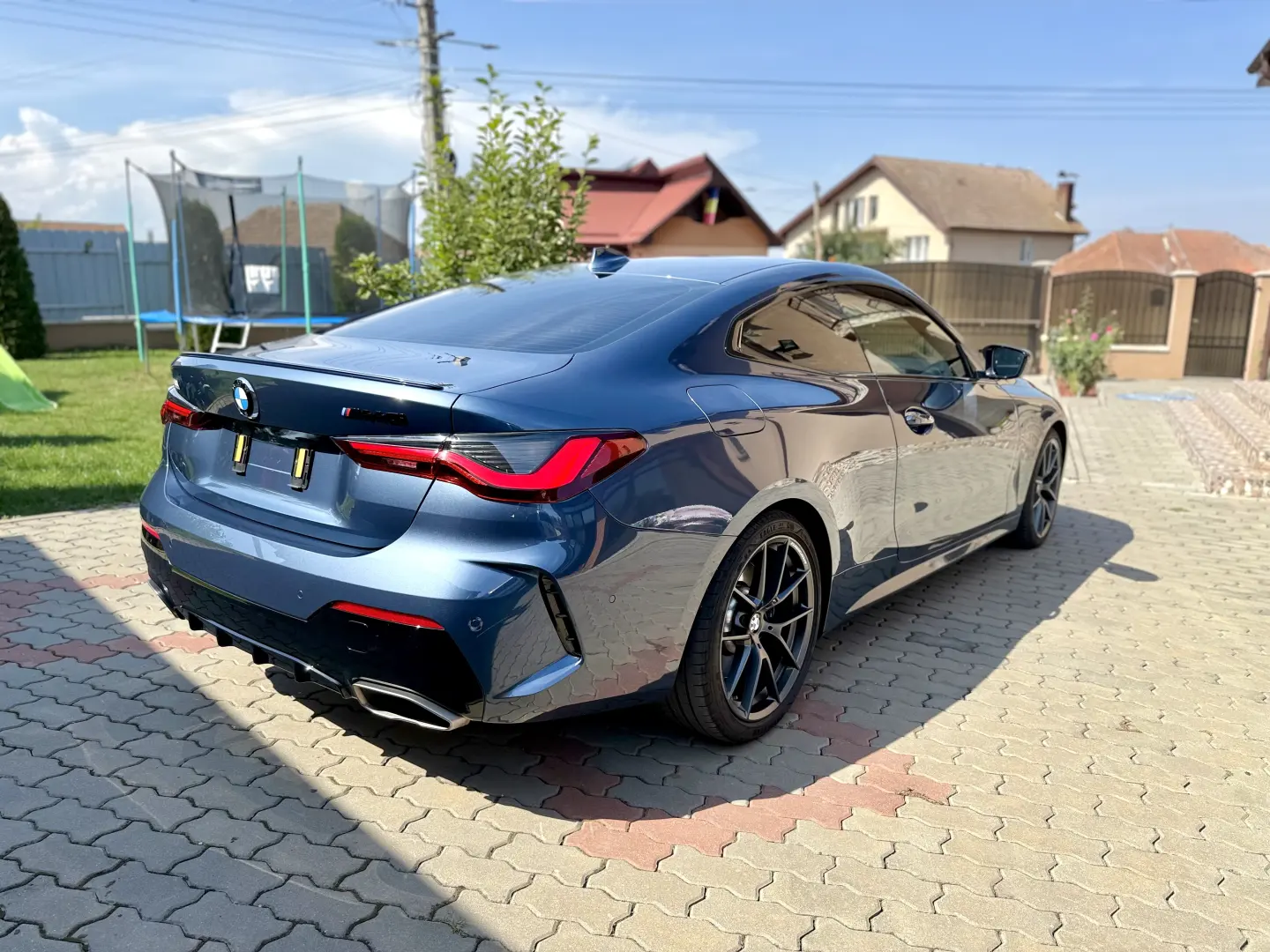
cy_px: 476
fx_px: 881
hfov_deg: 71.6
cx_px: 635
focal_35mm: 24
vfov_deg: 56.8
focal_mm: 6.76
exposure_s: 1/2801
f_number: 1.78
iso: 80
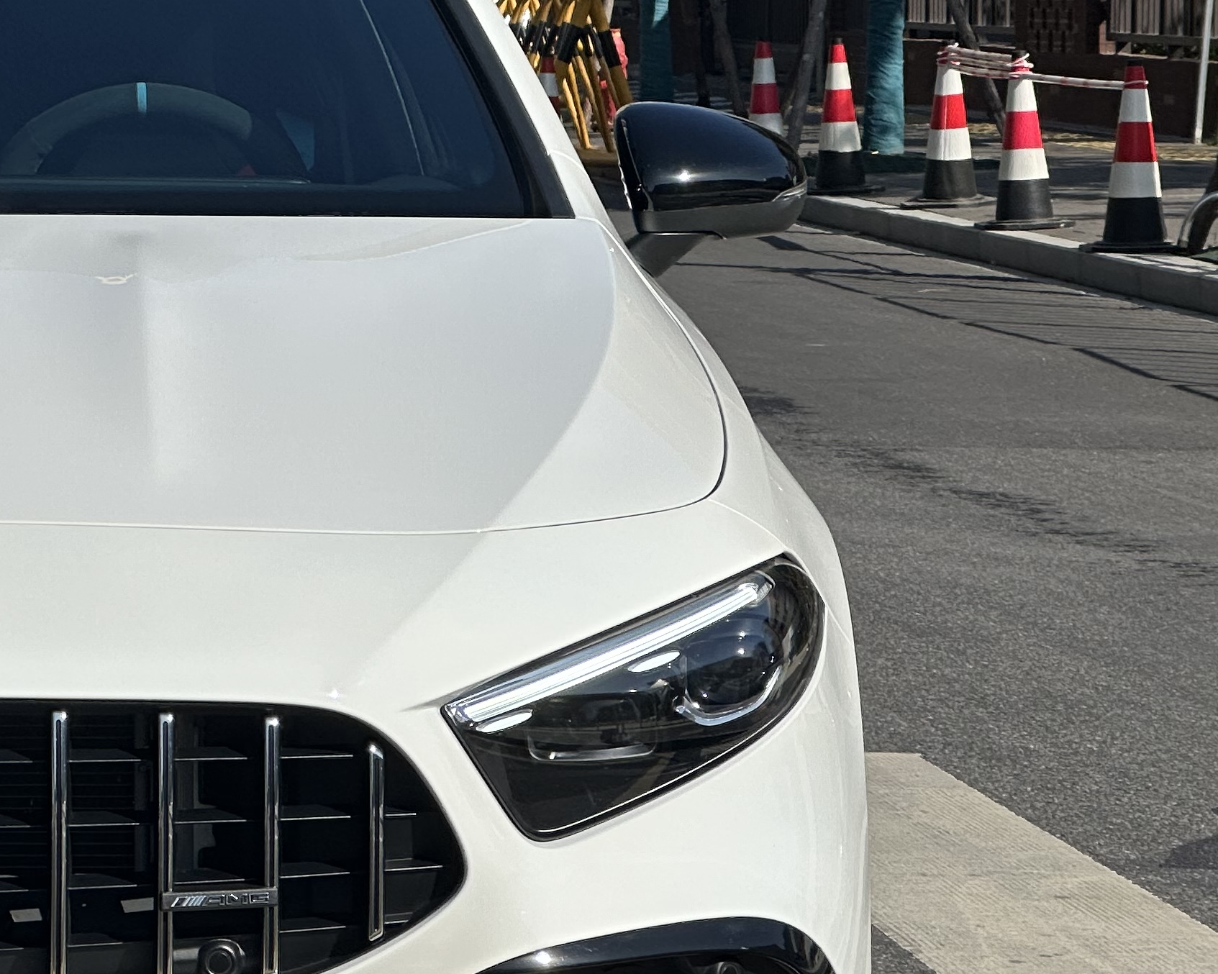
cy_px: 467
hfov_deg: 10.6
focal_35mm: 179
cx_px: -229
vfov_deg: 8.6
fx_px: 6452
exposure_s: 1/1468
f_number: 2.8
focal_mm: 9
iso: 32
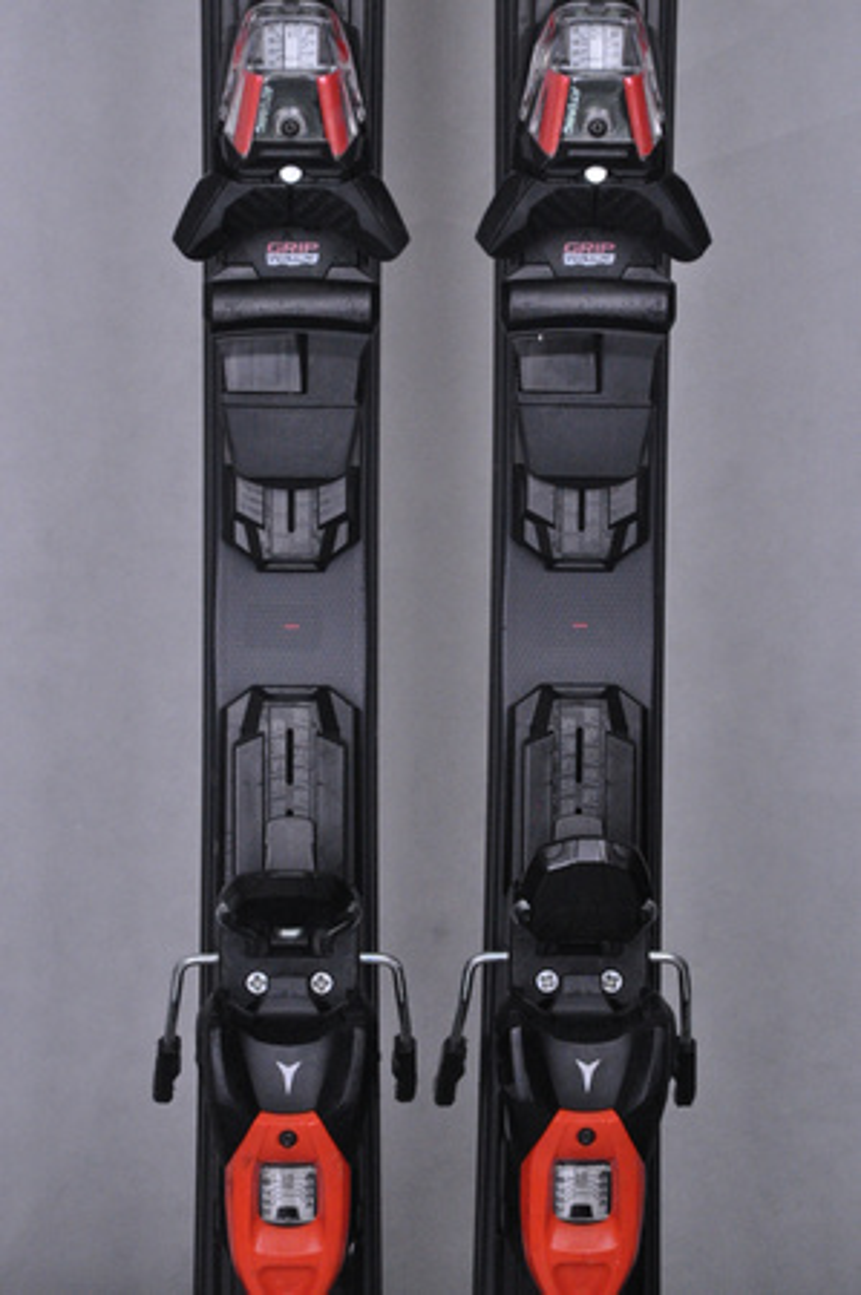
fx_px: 4045
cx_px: 430
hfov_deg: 12.2
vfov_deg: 18.2
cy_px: 648
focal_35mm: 112
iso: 3200
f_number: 9.5
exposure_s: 1/125
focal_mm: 75
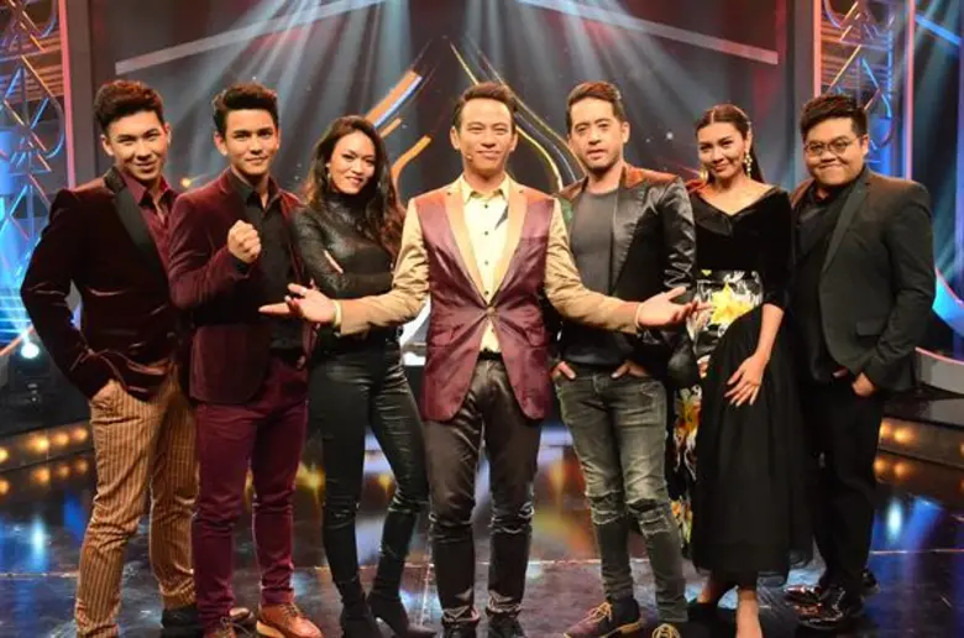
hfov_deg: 57.3
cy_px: 319
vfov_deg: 39.8
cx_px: 482
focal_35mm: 33
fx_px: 882
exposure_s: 1/800
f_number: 3.5
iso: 6400
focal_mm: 22
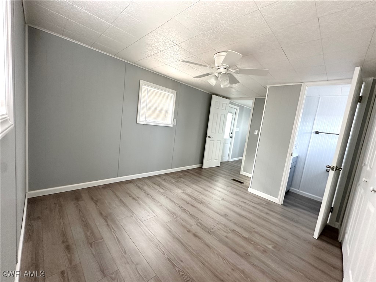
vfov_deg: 85.7
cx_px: 188
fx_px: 152
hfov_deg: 102.1
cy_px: 141
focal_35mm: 14
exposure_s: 1/60
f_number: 2.2
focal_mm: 2.22
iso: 250
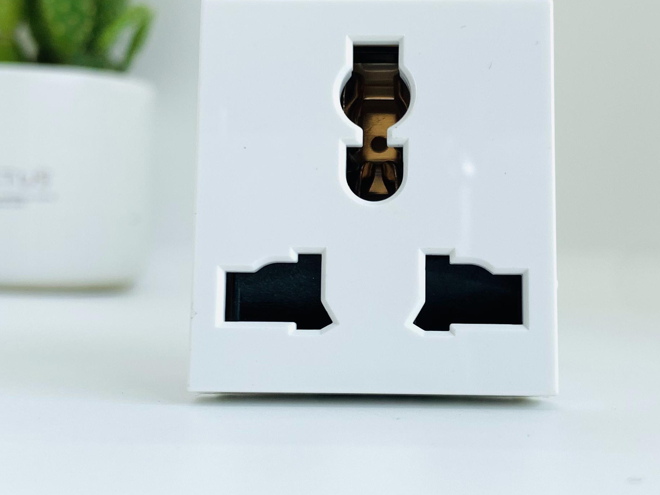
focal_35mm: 57
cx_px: 374
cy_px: 230
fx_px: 1087
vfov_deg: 25.7
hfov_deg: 33.7
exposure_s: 1/259
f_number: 1.8
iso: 25
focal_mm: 4.25
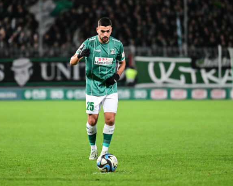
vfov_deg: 6.8
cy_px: 93
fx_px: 1565
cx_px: 109
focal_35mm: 227
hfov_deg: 8.5
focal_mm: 200
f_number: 2.8
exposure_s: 1/1250
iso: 8000
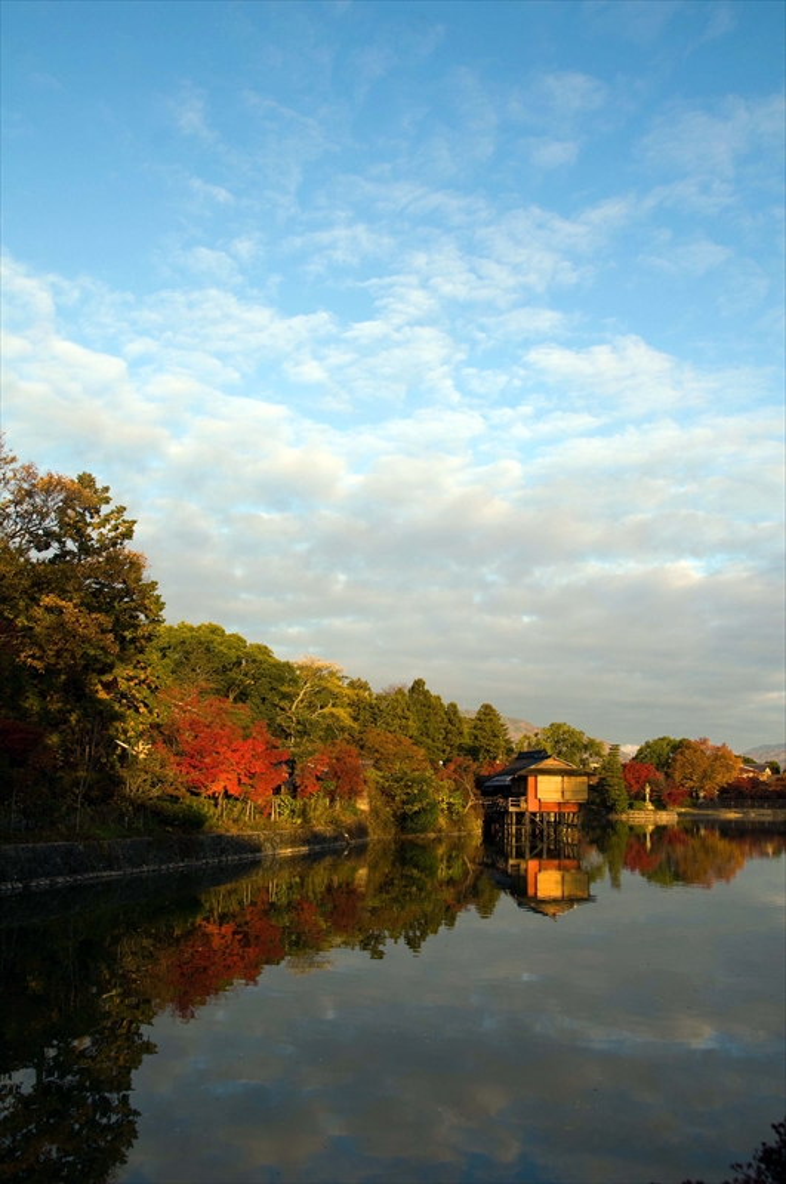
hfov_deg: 43.5
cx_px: 393
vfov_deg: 62.0
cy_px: 592
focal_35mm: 30
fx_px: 985
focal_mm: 20
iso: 200
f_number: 7.1
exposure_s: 1/200
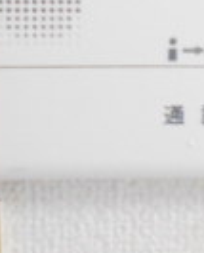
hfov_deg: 12.7
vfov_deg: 15.0
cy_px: -84
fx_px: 918
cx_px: 93
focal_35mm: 122
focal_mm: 4.6
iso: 800
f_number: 3.2
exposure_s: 1/20
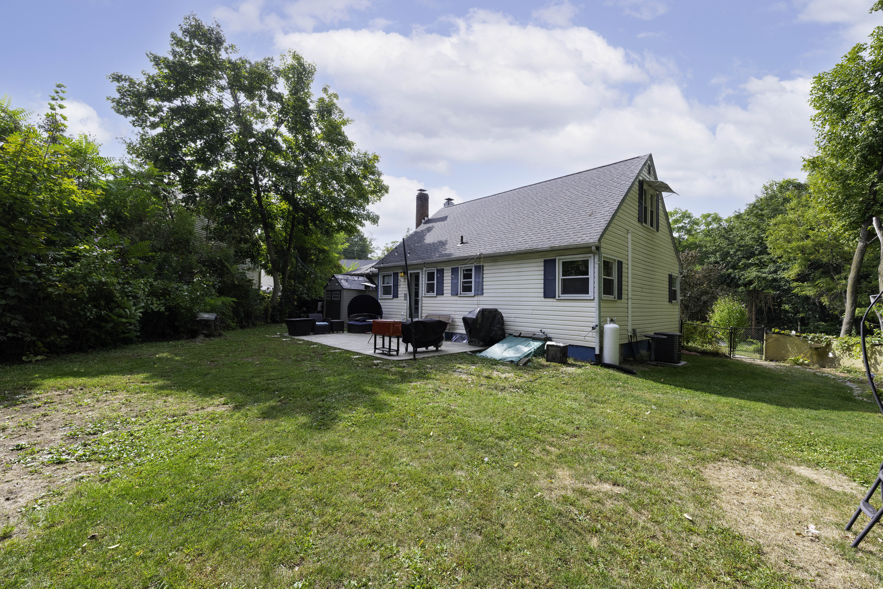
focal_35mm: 14
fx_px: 343
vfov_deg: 81.2
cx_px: 442
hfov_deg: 104.3
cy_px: 294
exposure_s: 1/800
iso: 320
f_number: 9
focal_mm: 14
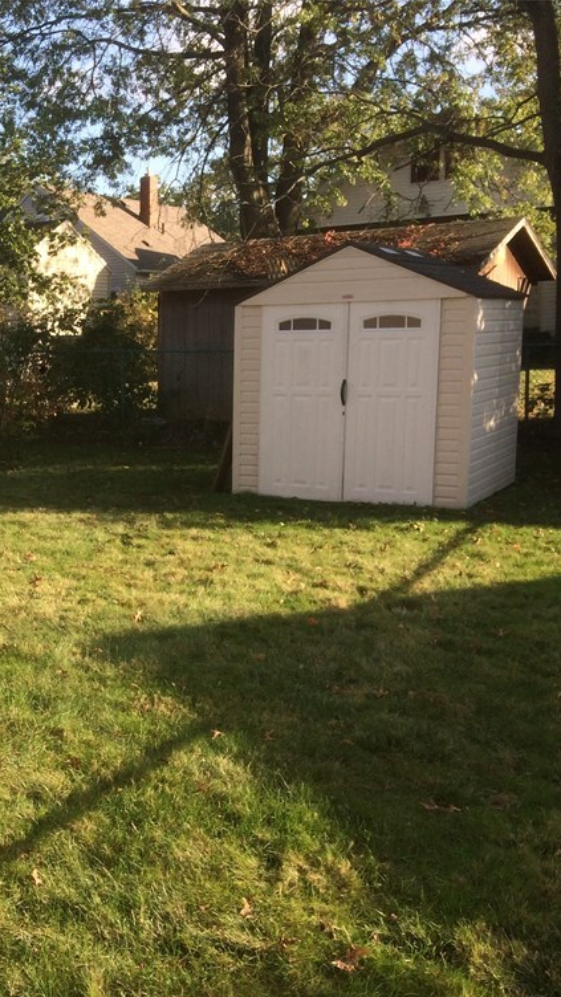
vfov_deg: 47.4
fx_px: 1137
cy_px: 508
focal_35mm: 43
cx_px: -27
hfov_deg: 26.0
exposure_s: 1/562
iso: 32
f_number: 2.2
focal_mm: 4.15
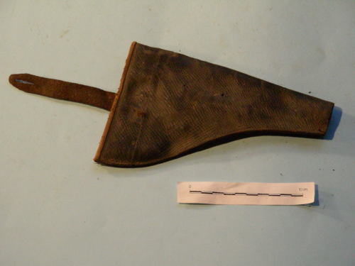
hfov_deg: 15.4
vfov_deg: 11.6
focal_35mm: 128
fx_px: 1313
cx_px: 178
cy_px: 133
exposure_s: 1/197
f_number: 3.5
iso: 400
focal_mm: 21.3
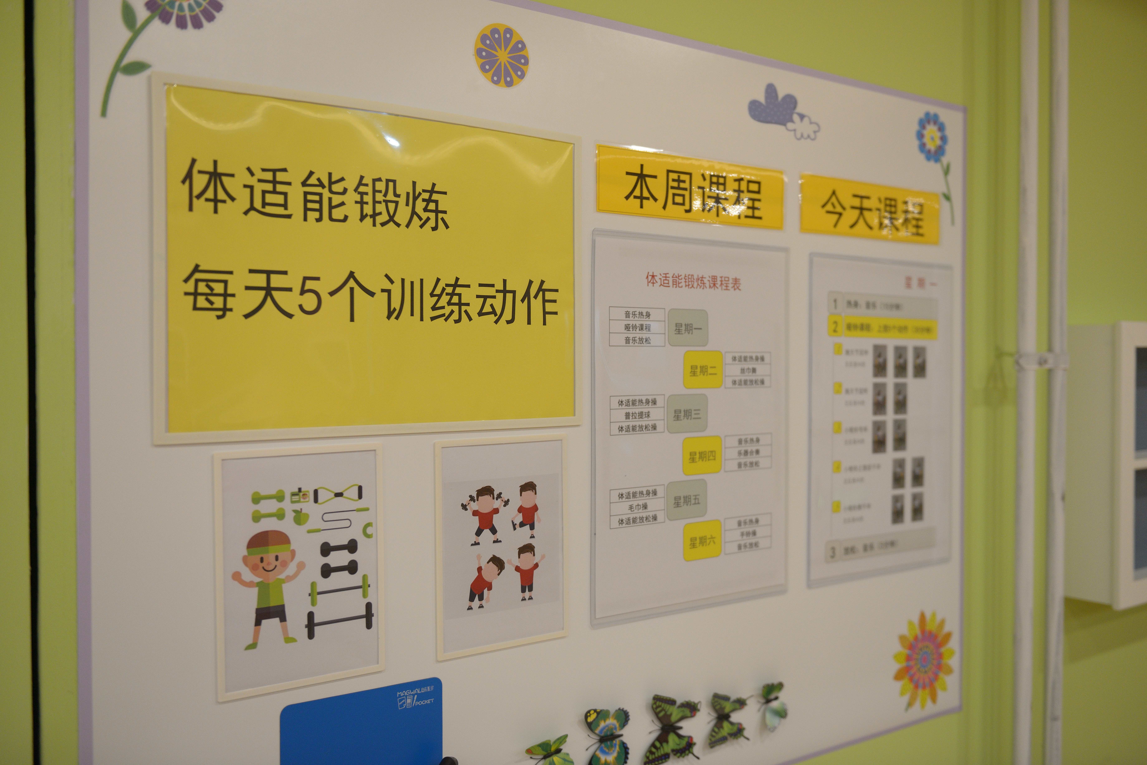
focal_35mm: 32
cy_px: 382
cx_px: 574
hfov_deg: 58.7
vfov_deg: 41.1
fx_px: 1020
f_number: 2.8
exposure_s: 1/160
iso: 640
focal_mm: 32
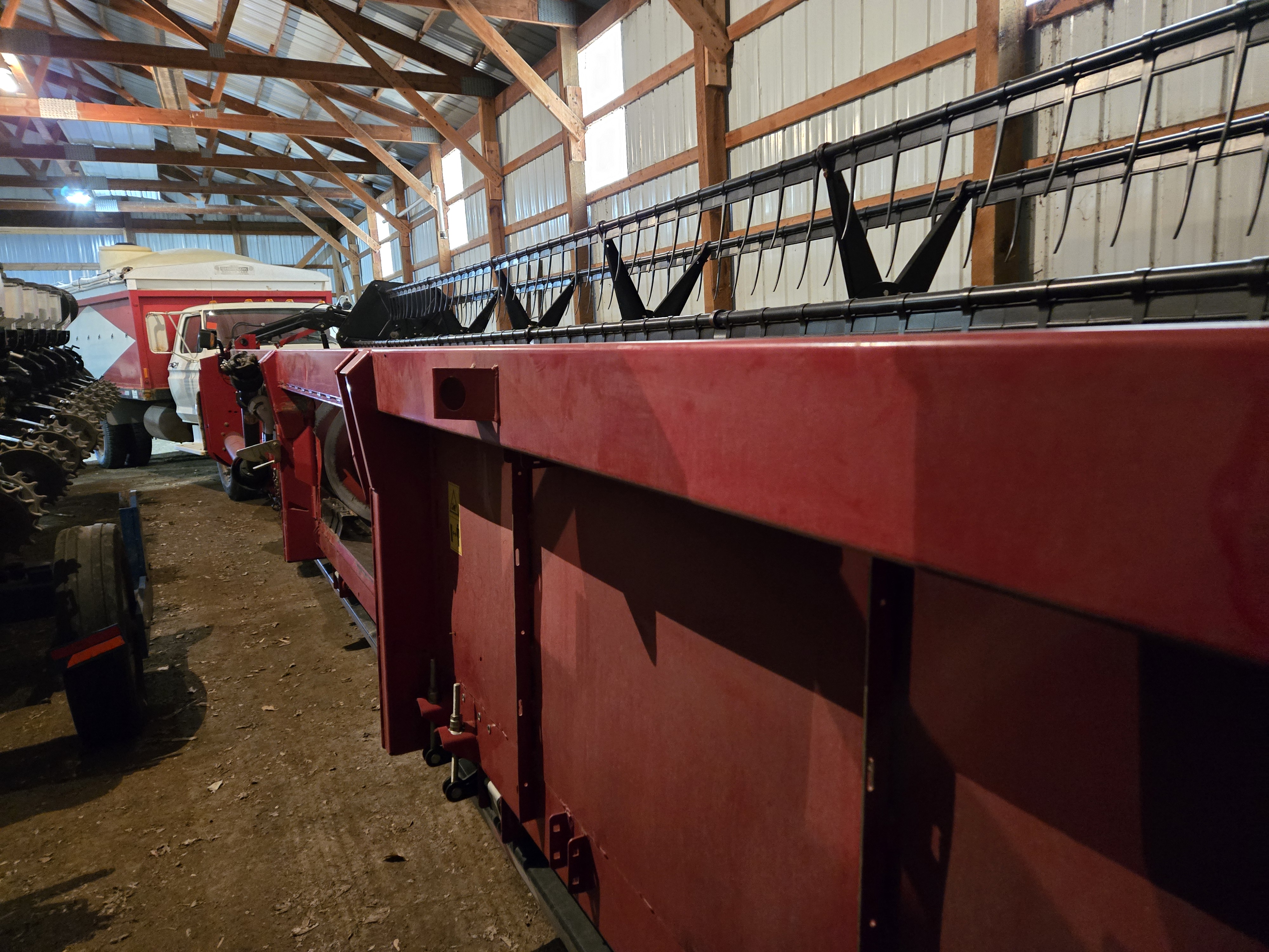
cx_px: 634
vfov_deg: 58.9
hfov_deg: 73.9
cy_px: 476
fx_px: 843
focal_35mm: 23
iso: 2000
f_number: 1.8
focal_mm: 5.4
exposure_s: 1/60
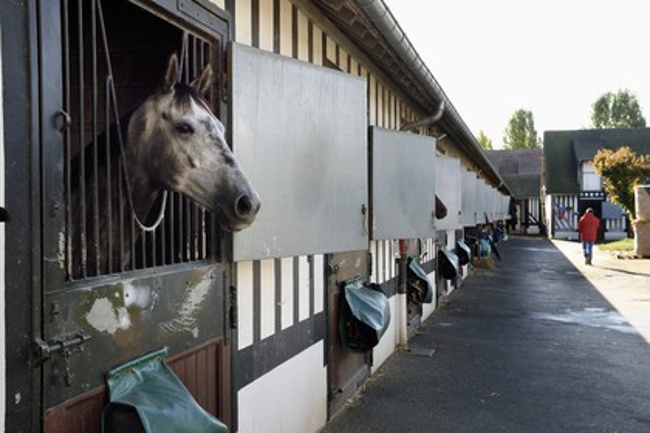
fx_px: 758
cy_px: 216
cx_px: 325
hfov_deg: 46.4
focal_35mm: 42
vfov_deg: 31.9
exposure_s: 1/60
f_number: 13
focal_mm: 42
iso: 200
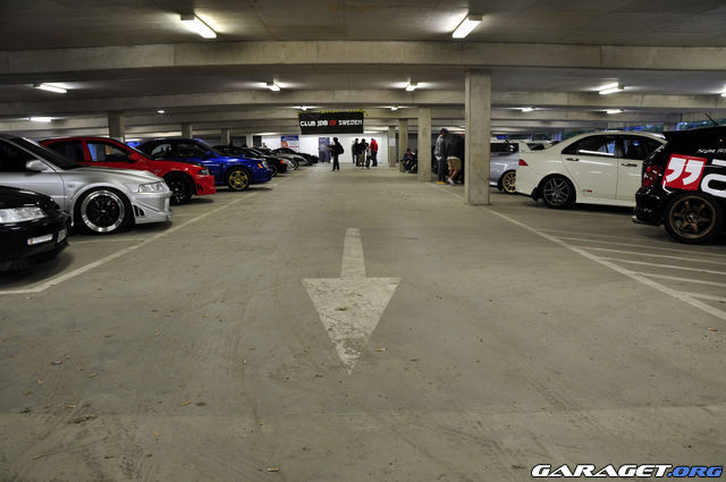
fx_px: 544
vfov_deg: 47.8
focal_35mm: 27
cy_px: 241
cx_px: 363
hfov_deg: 67.4
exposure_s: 1/2
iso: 200
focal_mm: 18
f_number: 7.1
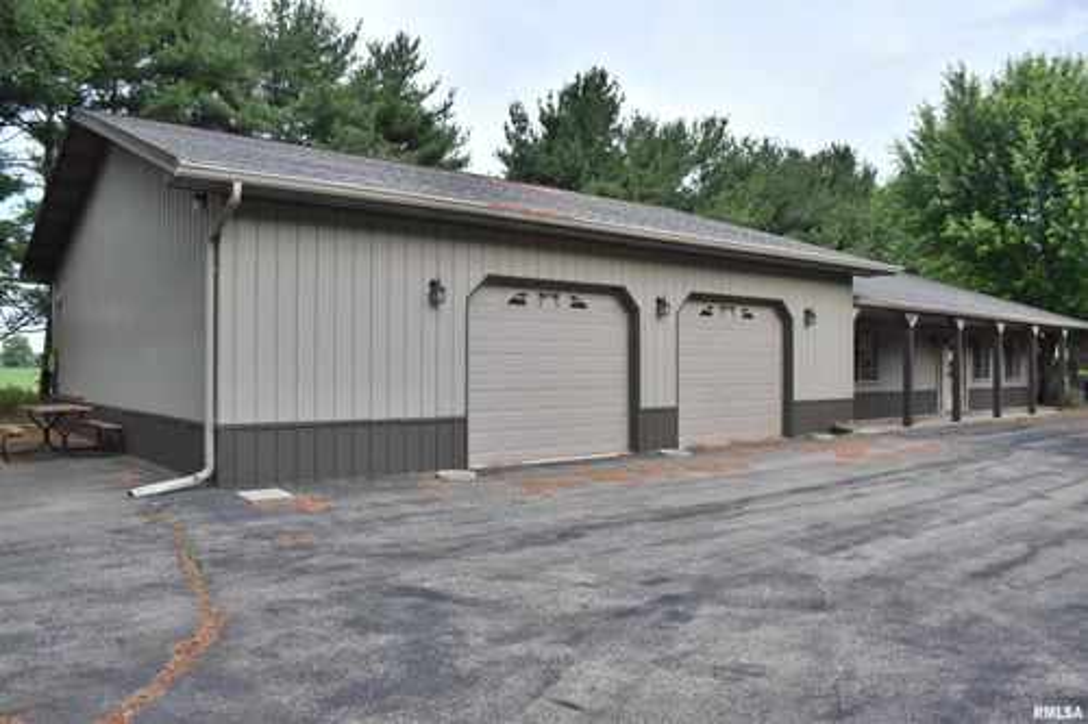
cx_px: 544
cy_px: 362
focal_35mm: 27
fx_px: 816
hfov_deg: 67.4
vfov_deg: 47.9
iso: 220
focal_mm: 18
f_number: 5.6
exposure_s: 1/250
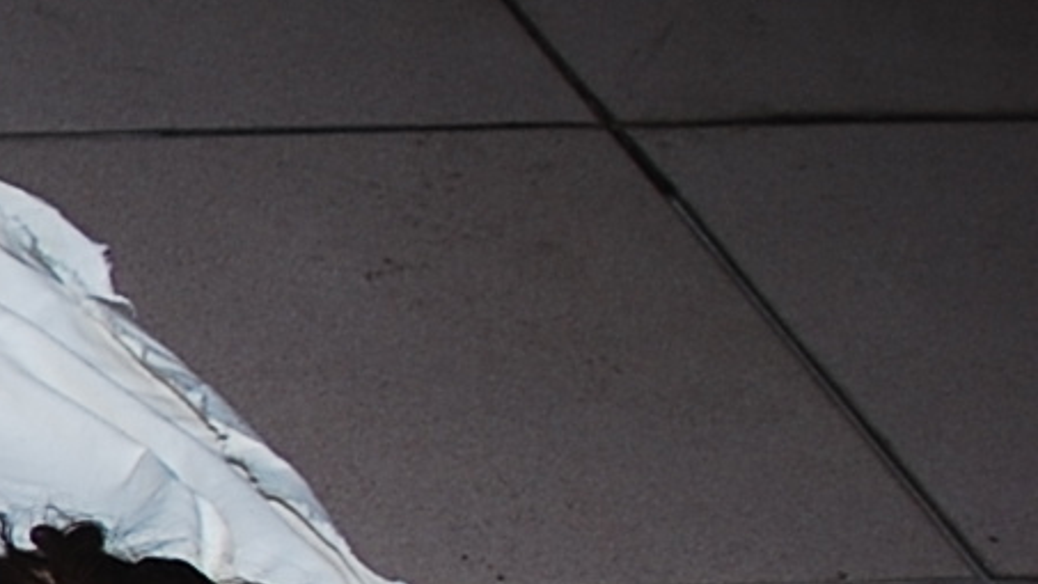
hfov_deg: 6.8
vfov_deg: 4.3
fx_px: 7763
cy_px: 634
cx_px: -2243
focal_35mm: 282
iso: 100
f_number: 3.5
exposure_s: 1/60
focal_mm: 28
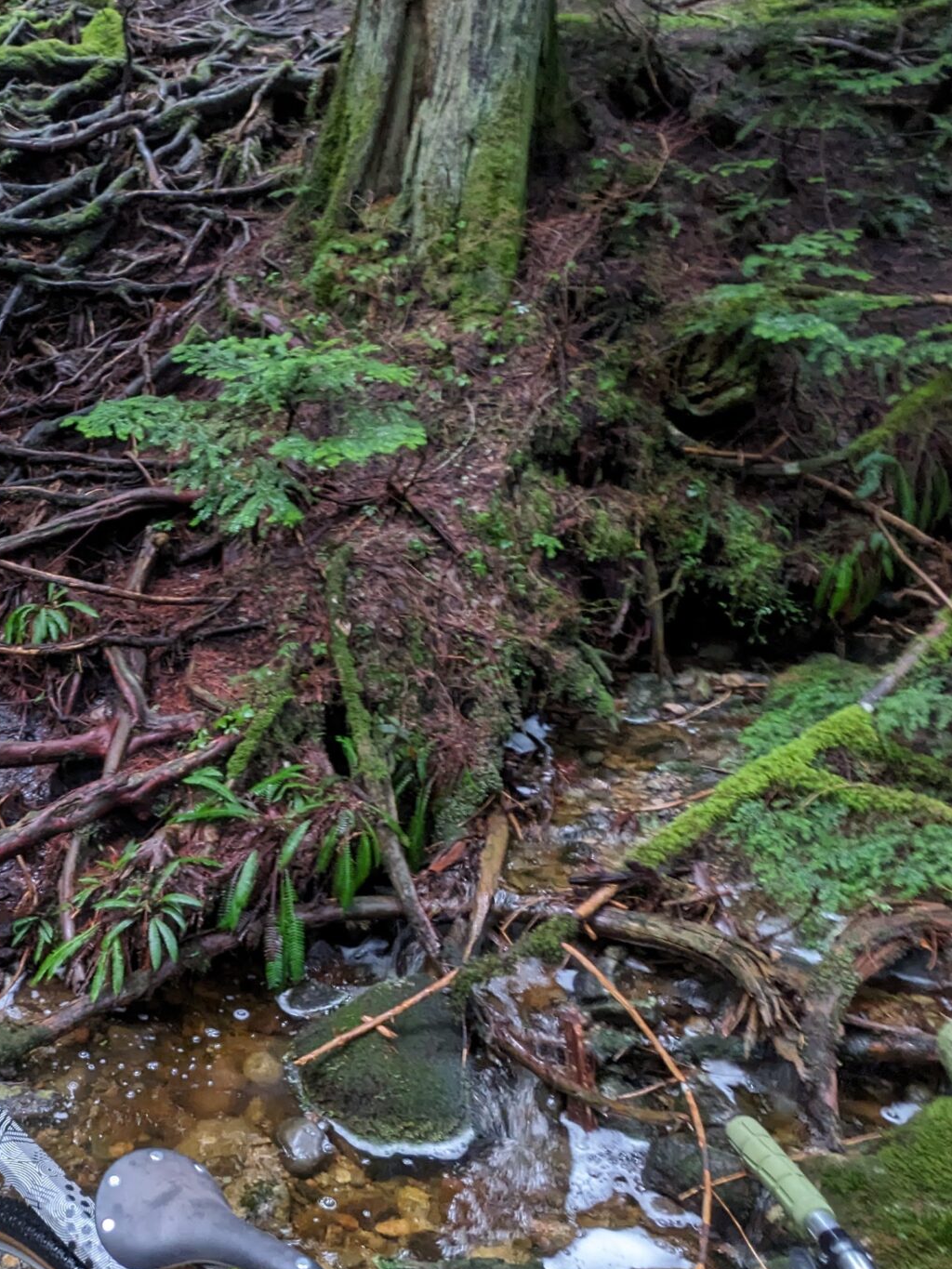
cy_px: 758
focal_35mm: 30
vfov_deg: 59.5
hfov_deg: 43.3
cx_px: 120
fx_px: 1100
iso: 188
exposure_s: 1/24.2
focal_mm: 2.22
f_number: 2.2
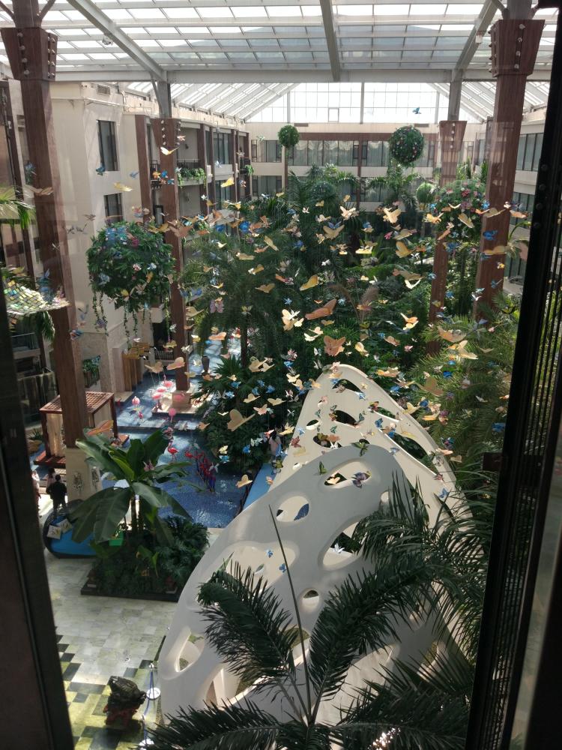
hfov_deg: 49.7
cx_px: 281
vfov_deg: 63.4
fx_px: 606
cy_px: 375
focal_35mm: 28
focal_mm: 4.26
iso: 100
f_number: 2
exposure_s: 1/161
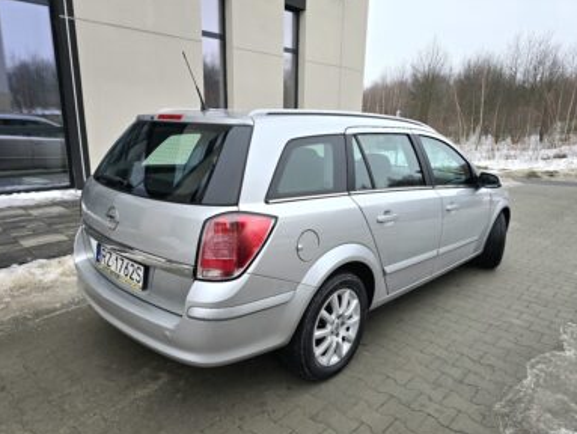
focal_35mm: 24
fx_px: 400
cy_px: 220
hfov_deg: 71.5
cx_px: 288
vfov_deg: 56.9
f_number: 1.7
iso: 32
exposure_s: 1/182
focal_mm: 6.3
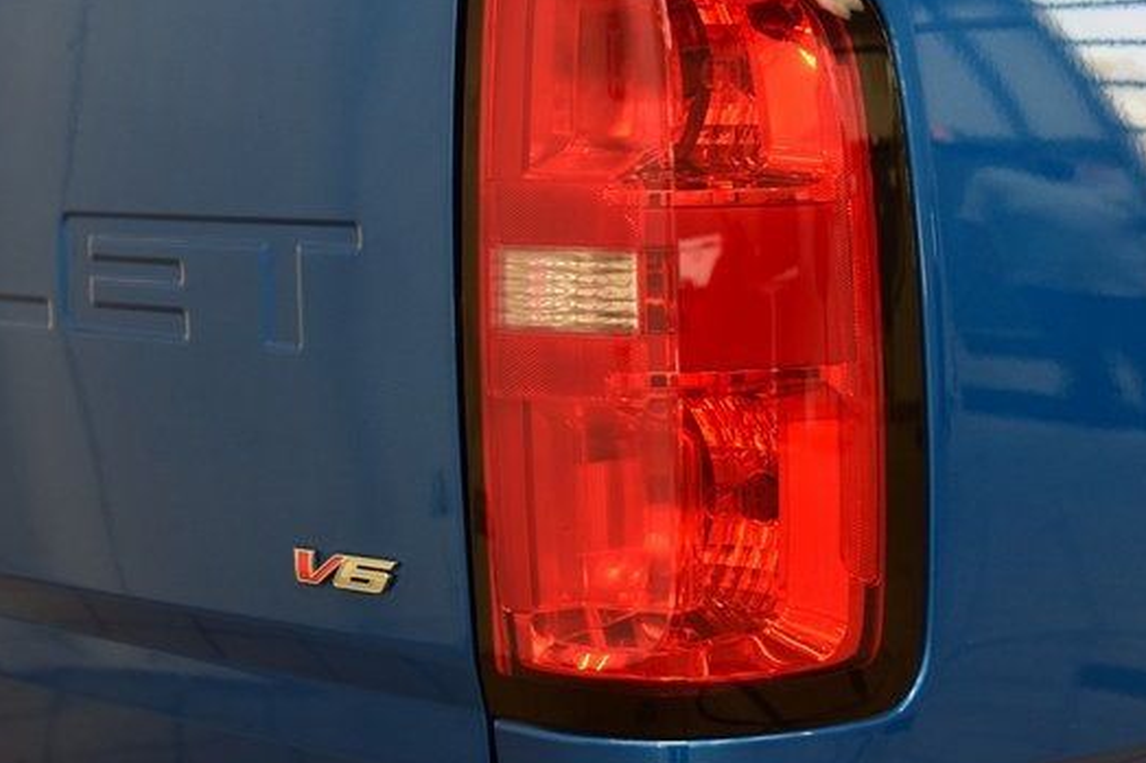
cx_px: 643
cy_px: 320
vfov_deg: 15.5
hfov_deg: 23.1
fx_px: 2800
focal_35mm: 88
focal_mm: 48
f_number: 4.5
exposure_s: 1/60
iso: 1600
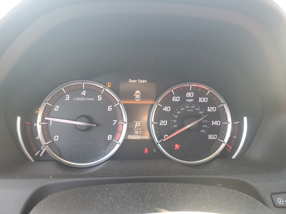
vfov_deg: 53.1
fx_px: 215
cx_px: 143
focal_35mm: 26
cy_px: 107
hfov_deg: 67.3
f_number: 1.5
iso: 53
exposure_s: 1/60.2
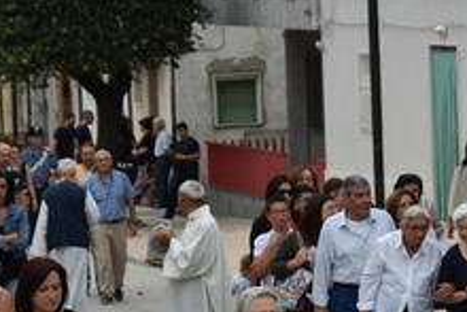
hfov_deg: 6.0
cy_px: 314
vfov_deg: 4.0
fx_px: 4426
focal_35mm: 341
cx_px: 238
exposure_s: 1/250
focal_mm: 100
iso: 360
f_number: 5
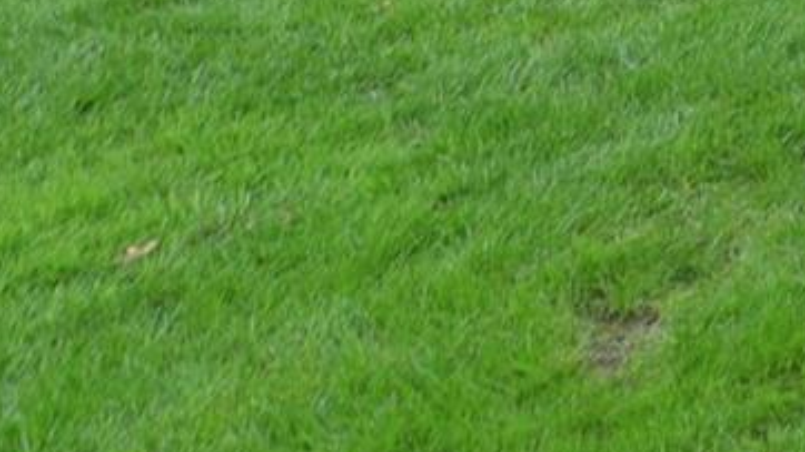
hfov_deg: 14.5
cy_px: -666
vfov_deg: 11.2
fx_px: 1898
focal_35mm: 89
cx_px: 1977
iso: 200
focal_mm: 15
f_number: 5
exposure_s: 1/160
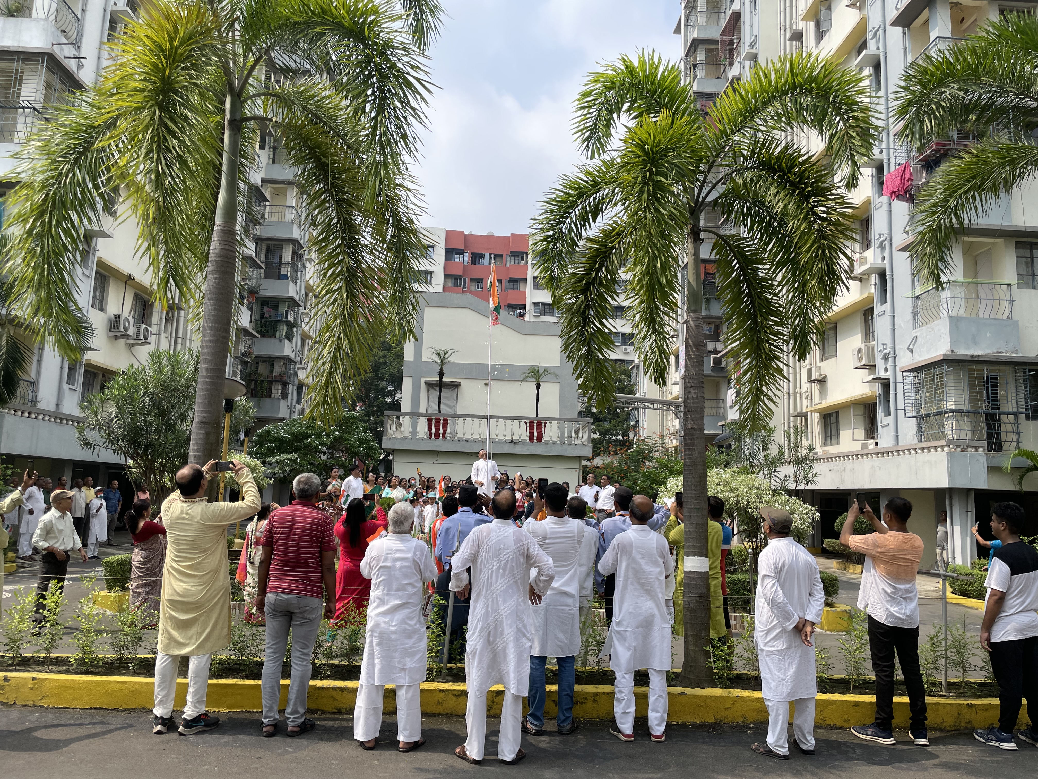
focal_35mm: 26
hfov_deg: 67.3
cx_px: 519
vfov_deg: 53.1
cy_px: 390
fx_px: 780
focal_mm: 4.2
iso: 32
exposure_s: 1/2304
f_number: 1.6
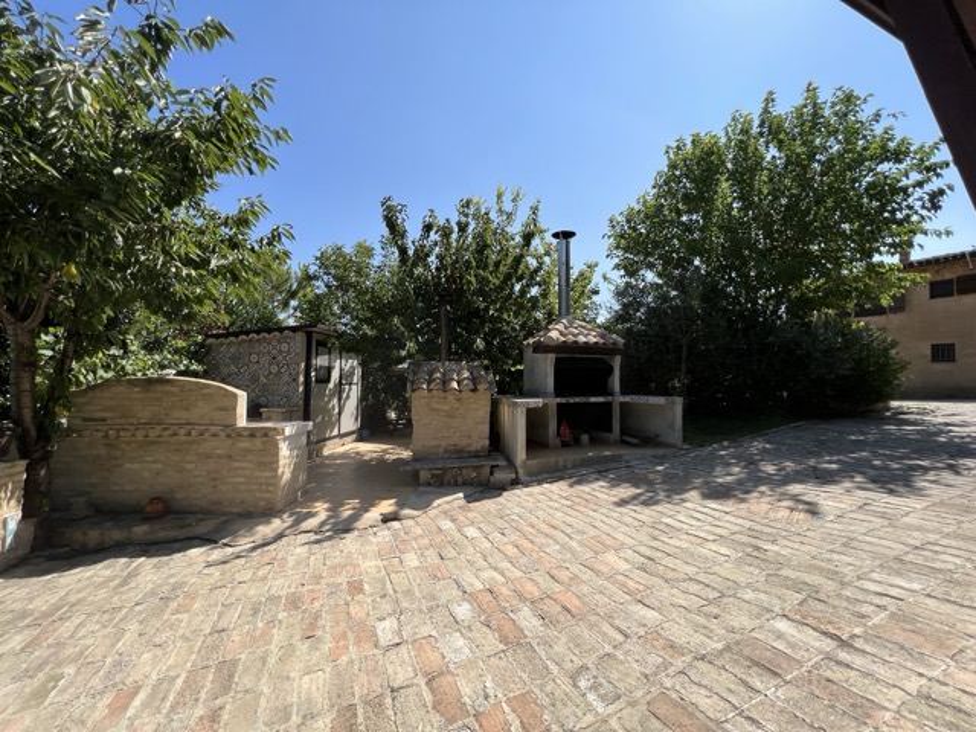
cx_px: 488
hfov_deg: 106.2
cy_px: 366
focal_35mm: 13
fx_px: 367
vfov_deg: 89.9
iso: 32
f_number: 1.8
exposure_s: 1/1623
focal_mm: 1.57
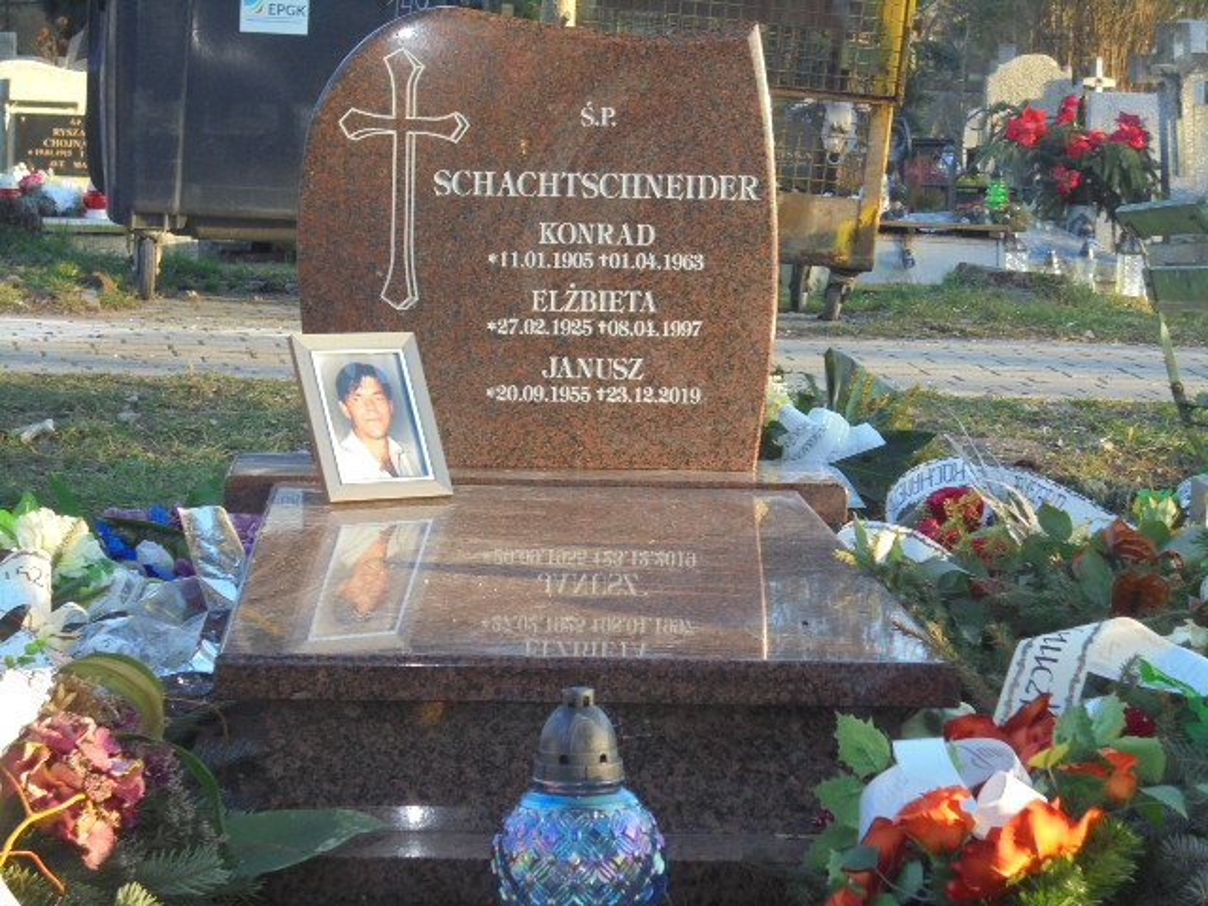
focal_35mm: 94
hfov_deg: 20.9
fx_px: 3280
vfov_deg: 15.7
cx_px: 604
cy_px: 453
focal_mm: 16.9
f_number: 4.7
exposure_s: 1/40
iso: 100
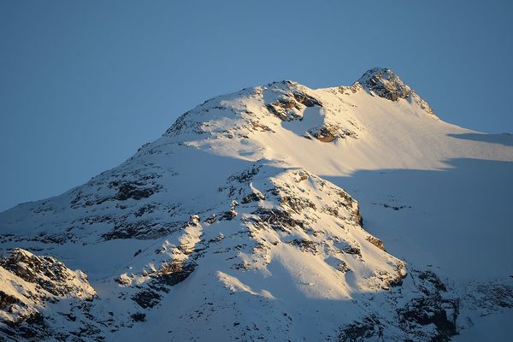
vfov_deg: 3.4
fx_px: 5700
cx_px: 256
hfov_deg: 5.2
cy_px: 171
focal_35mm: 400
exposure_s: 1/400
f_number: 5.6
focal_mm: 400
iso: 200
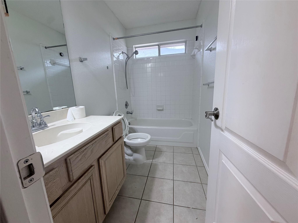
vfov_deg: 85.7
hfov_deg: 102.1
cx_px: 149
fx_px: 121
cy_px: 112
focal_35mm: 14
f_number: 2.2
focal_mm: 2.22
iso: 200
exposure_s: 1/60
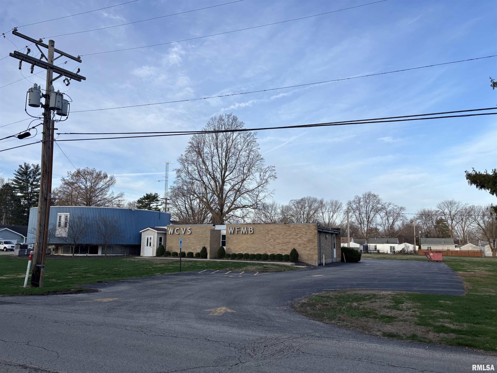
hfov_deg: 67.3
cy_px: 186
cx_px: 248
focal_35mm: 26
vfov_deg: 53.1
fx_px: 373
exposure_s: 1/1205
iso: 50
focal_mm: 5.96
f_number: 1.6
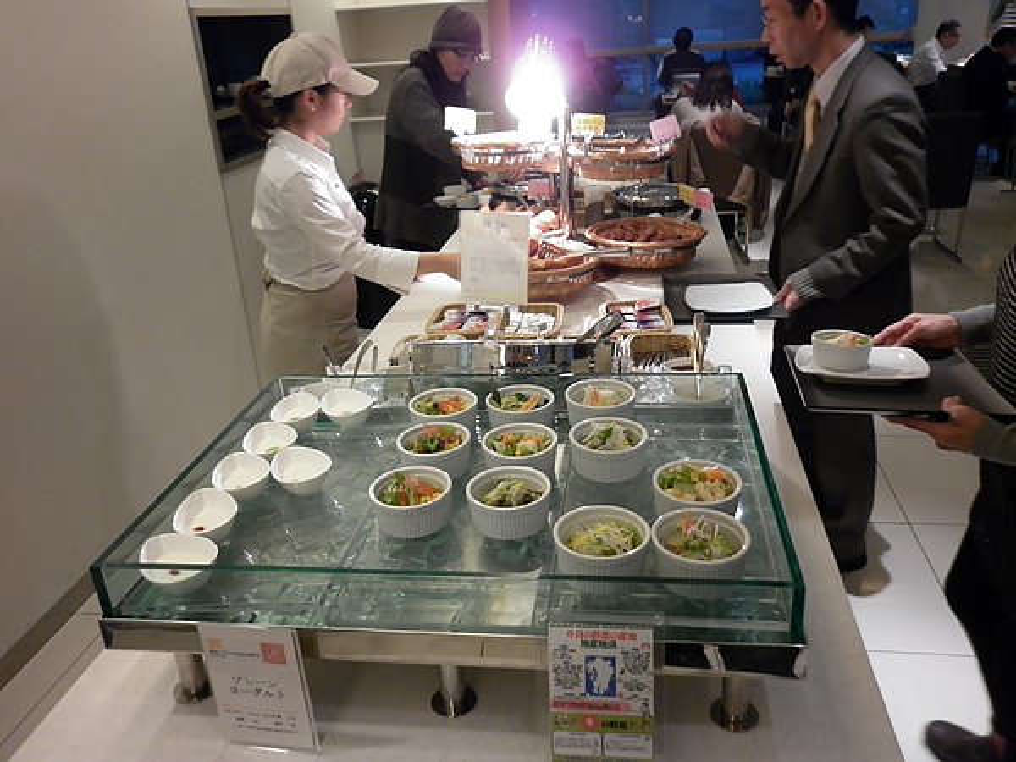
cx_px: 508
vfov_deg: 49.7
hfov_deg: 63.4
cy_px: 381
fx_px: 822
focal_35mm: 28
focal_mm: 5
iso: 200
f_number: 2.8
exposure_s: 1/30
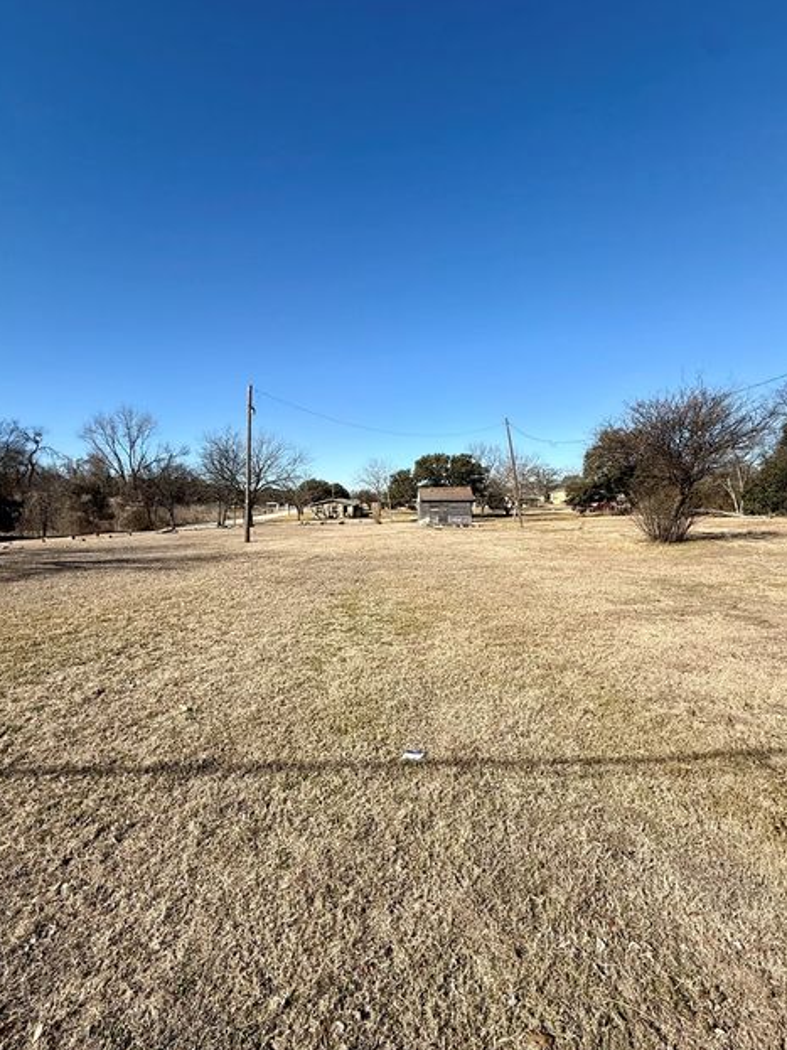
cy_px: 530
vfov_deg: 98.2
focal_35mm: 15
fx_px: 455
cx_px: 383
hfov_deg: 81.7
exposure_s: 1/2410
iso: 50
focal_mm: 2.22
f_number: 2.2
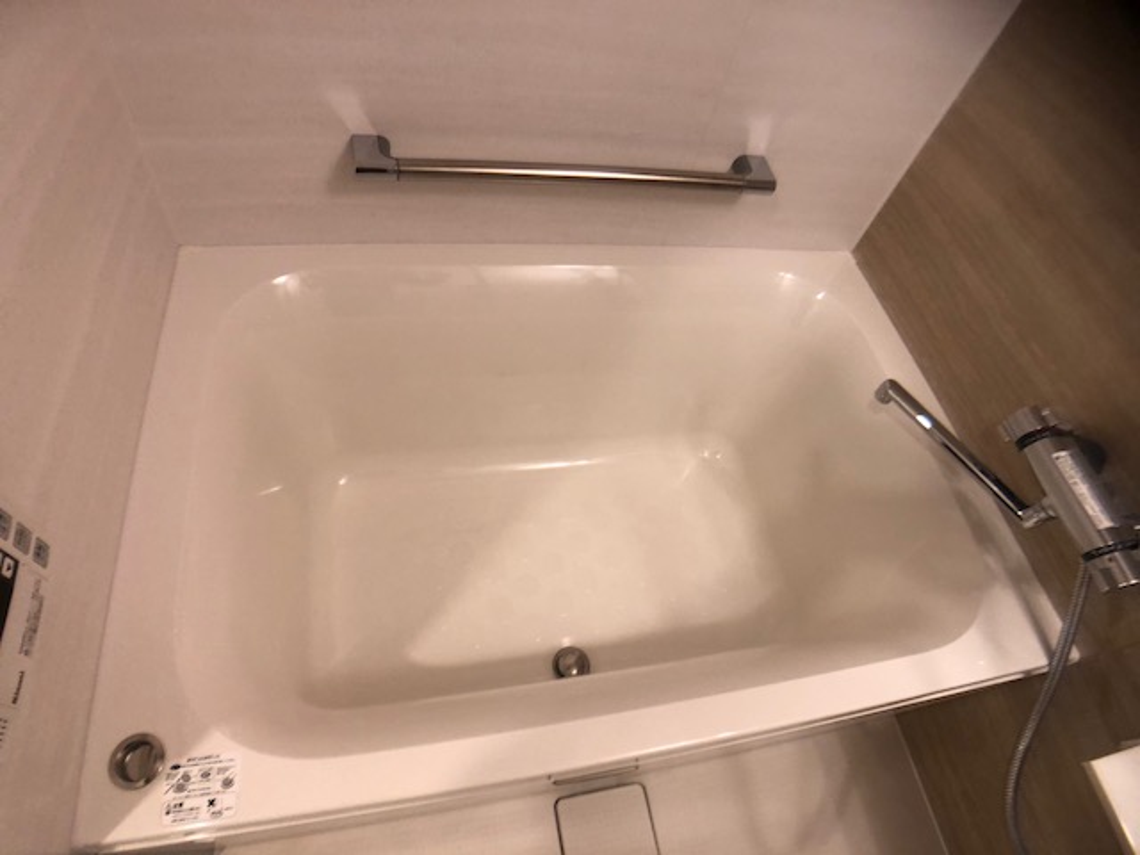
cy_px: 428
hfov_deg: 63.4
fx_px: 922
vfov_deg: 49.7
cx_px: 570
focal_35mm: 28
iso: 40
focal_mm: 3.99
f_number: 1.8
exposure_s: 1/17
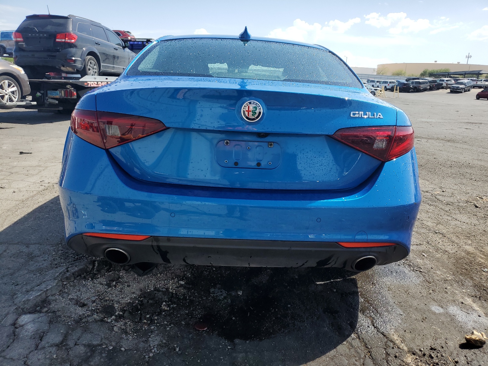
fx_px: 367
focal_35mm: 26
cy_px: 183
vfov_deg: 53.1
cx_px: 244
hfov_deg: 67.3
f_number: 1.5
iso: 50
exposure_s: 1/2500
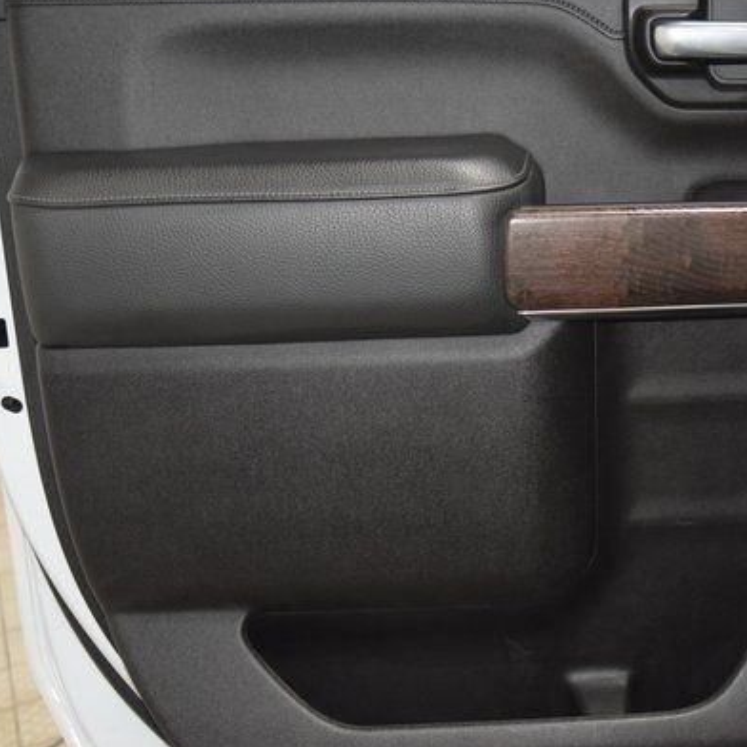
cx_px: 539
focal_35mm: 50
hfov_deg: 33.5
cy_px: 352
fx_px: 1221
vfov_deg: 34.0
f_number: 3.8
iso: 2800
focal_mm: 24
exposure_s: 1/125
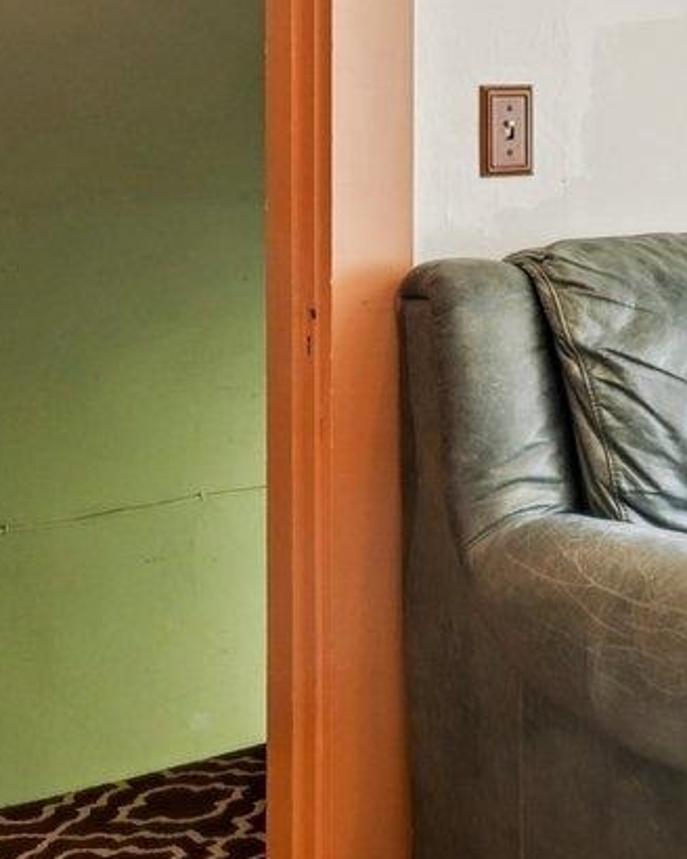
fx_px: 1906
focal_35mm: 75
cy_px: 85
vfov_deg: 24.6
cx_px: 957
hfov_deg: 18.6
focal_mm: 16
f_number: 8
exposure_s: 1/15
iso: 400
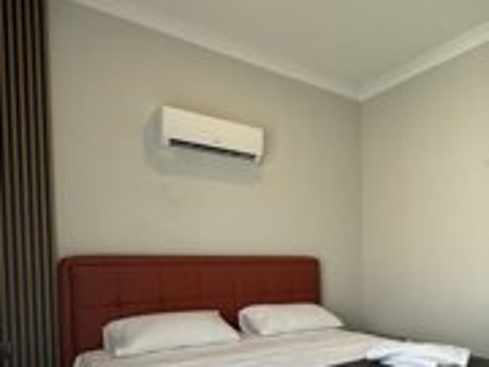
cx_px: 391
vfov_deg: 47.8
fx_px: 396
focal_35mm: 28
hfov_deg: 58.6
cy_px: 277
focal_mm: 2.22
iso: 64
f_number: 2.2
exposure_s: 1/99
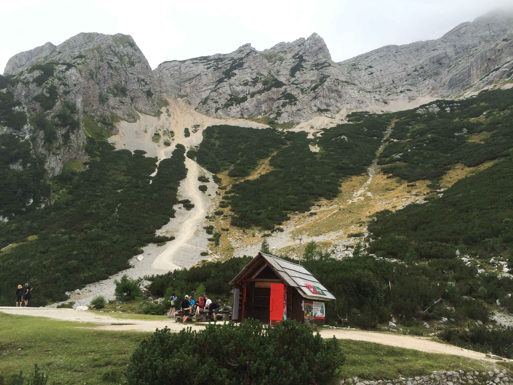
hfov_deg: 61.7
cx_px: 256
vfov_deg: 48.2
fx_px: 430
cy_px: 192
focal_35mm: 29
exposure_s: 1/578
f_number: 2.2
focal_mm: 4.15
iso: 32
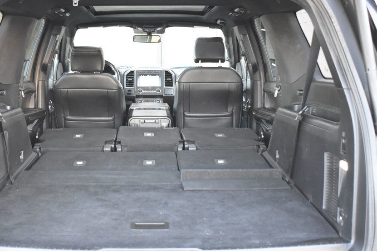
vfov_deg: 25.2
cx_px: 149
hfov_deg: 37.0
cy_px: 131
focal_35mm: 54
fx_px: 561
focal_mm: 29
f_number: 4.2
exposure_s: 1/125
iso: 3200
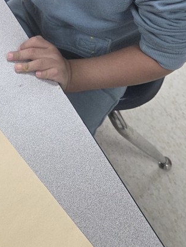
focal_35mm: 57
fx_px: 408
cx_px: 51
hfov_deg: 25.4
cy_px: -27
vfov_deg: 30.2
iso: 250
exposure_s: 1/120
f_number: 1.8
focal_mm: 5.4
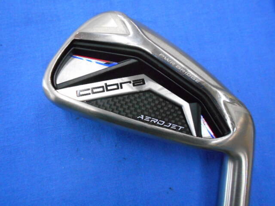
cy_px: 103
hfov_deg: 67.3
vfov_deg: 53.1
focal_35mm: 26
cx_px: 138
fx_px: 207
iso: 800
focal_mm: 4.6
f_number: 3.2
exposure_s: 1/100
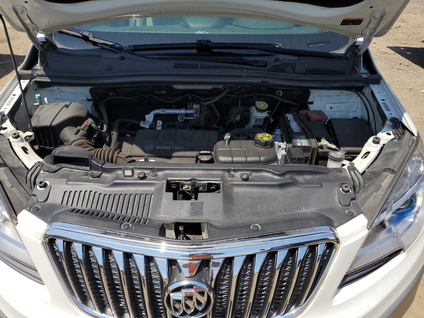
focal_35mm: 26
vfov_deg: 53.1
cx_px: 212
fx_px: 318
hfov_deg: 67.3
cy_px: 159
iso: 50
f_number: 1.5
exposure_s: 1/3333
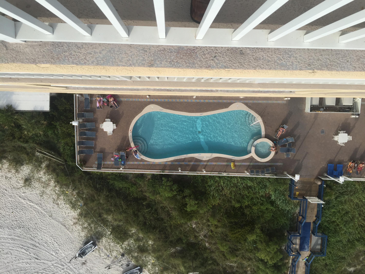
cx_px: 182
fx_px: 306
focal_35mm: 29
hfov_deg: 61.7
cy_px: 137
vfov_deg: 48.2
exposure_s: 1/1522
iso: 32
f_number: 2.2
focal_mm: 4.15
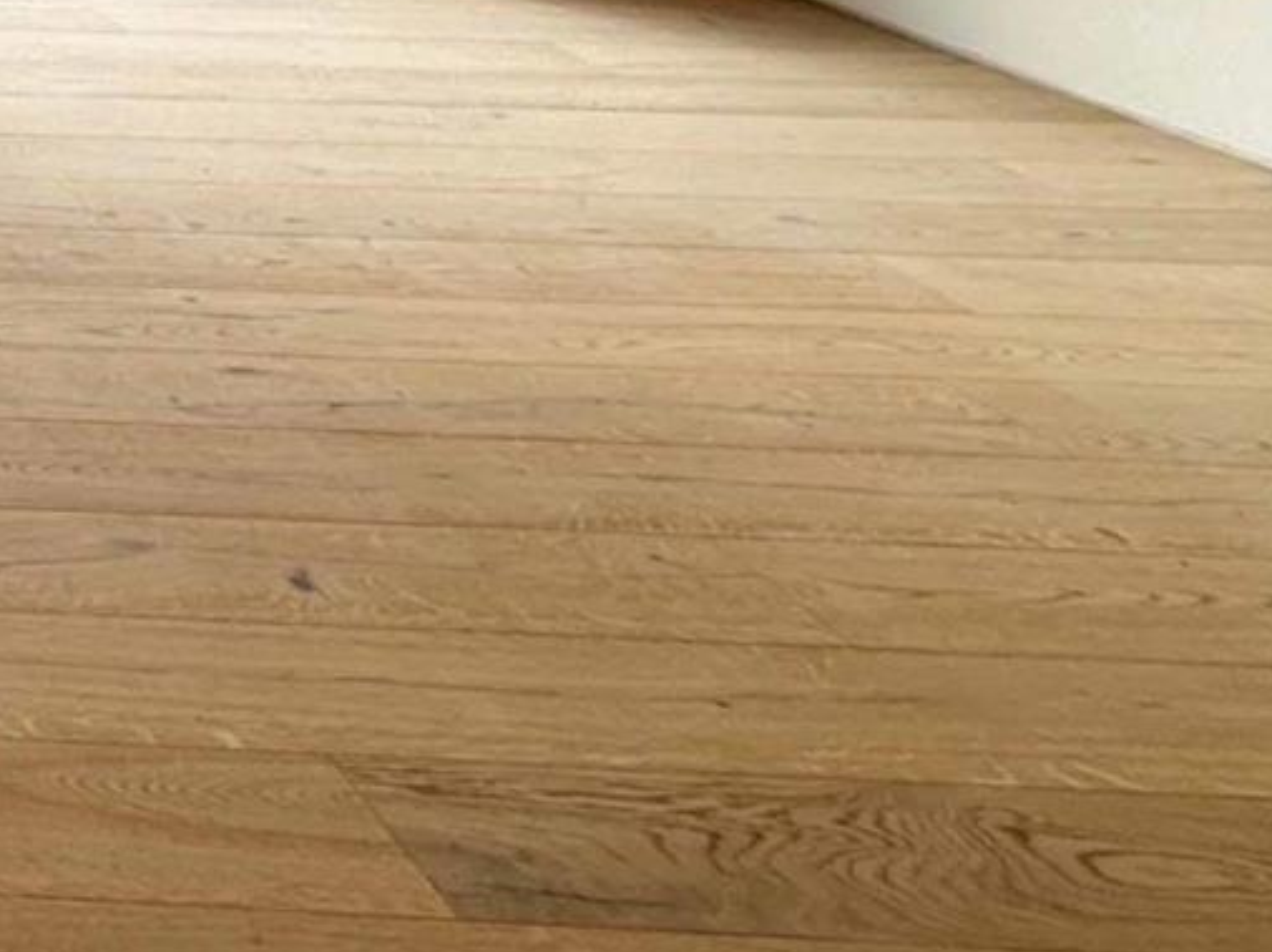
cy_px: -558
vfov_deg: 19.2
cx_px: -959
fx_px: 2387
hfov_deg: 21.2
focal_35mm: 65
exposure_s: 1/303
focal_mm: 2.2
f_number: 2.2
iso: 40
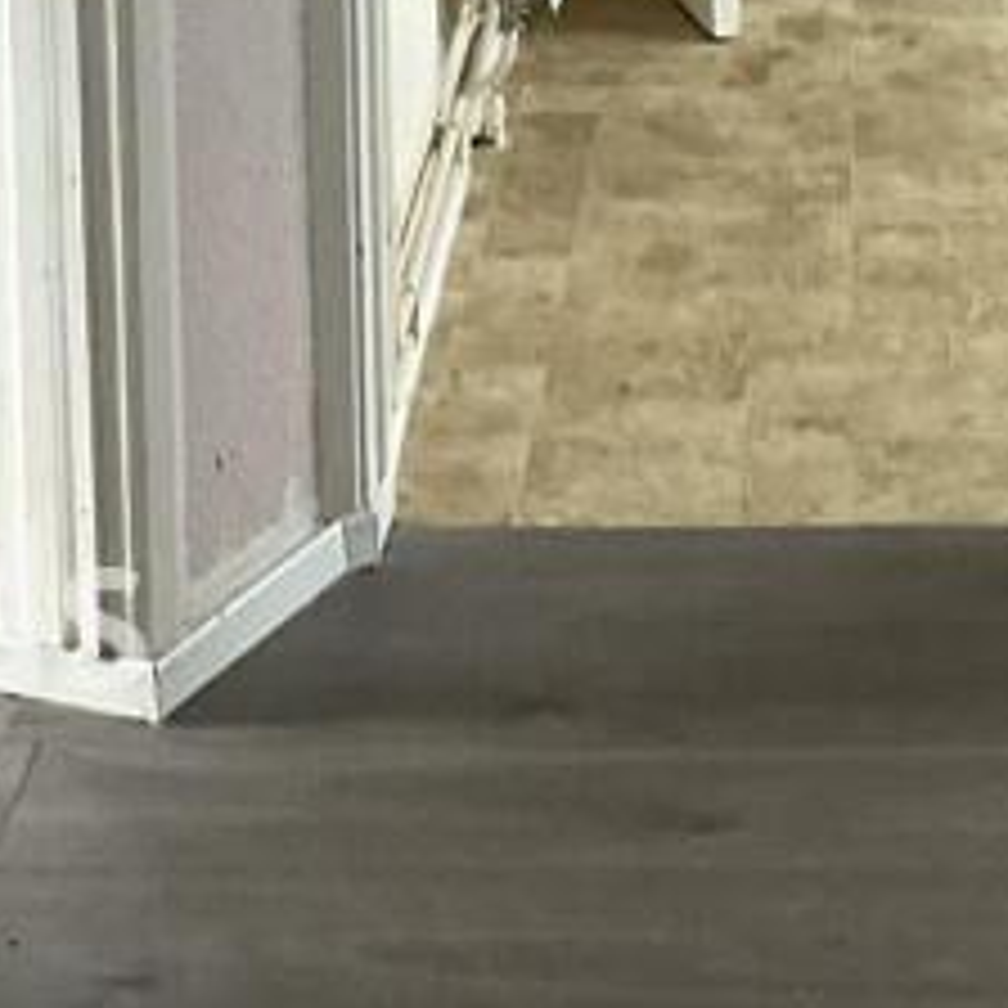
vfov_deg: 13.9
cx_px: 752
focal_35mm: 117
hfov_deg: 14.8
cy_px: -567
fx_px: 3855
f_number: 1.8
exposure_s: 1/60
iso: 100
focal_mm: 3
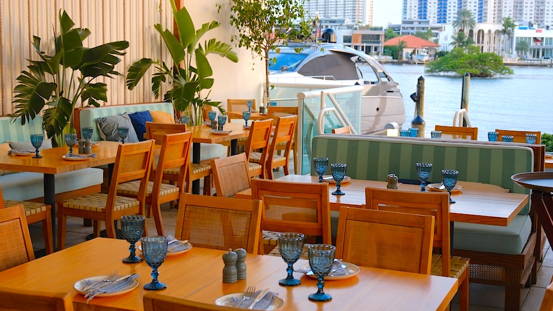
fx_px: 762
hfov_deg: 39.8
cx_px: 310
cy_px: 146
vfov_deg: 23.0
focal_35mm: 52
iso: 160
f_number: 3.6
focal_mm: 26.3
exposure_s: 1/40
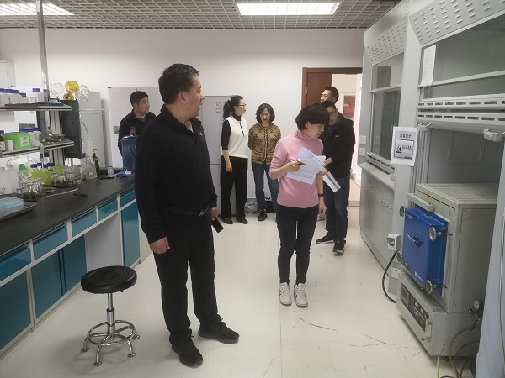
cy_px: 189
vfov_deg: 51.4
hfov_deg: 65.3
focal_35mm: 27
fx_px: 394
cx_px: 252
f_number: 1.8
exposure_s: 1/33.3
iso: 125
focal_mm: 5.58
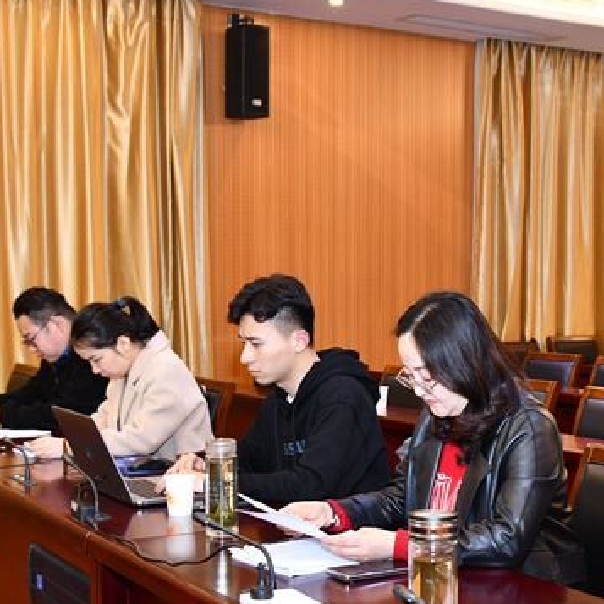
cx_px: 443
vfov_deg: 28.1
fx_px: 1204
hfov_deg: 27.8
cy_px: 371
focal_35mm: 61
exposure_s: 1/60
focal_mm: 32
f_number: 5.6
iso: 2000
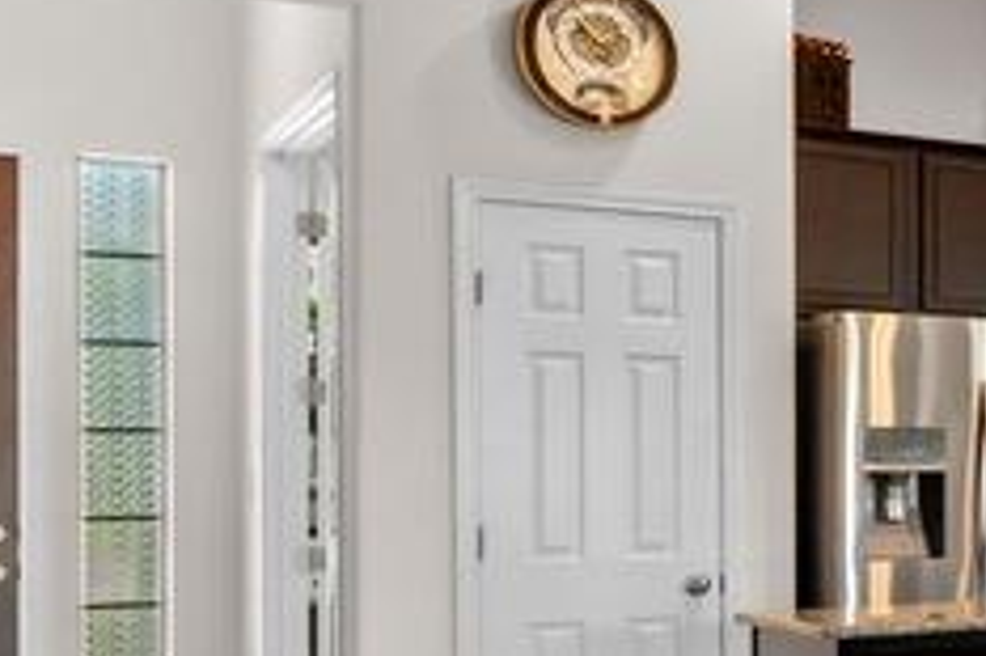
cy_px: 434
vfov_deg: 20.5
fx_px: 1806
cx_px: 1870
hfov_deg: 19.9
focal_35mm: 66
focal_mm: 10
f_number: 11
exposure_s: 2.5
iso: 250
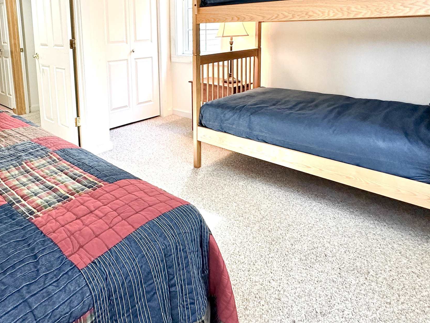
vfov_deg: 50.4
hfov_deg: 66.1
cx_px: 156
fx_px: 323
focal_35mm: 26
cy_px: 73
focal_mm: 2.22
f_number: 2.2
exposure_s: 1/60
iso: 200
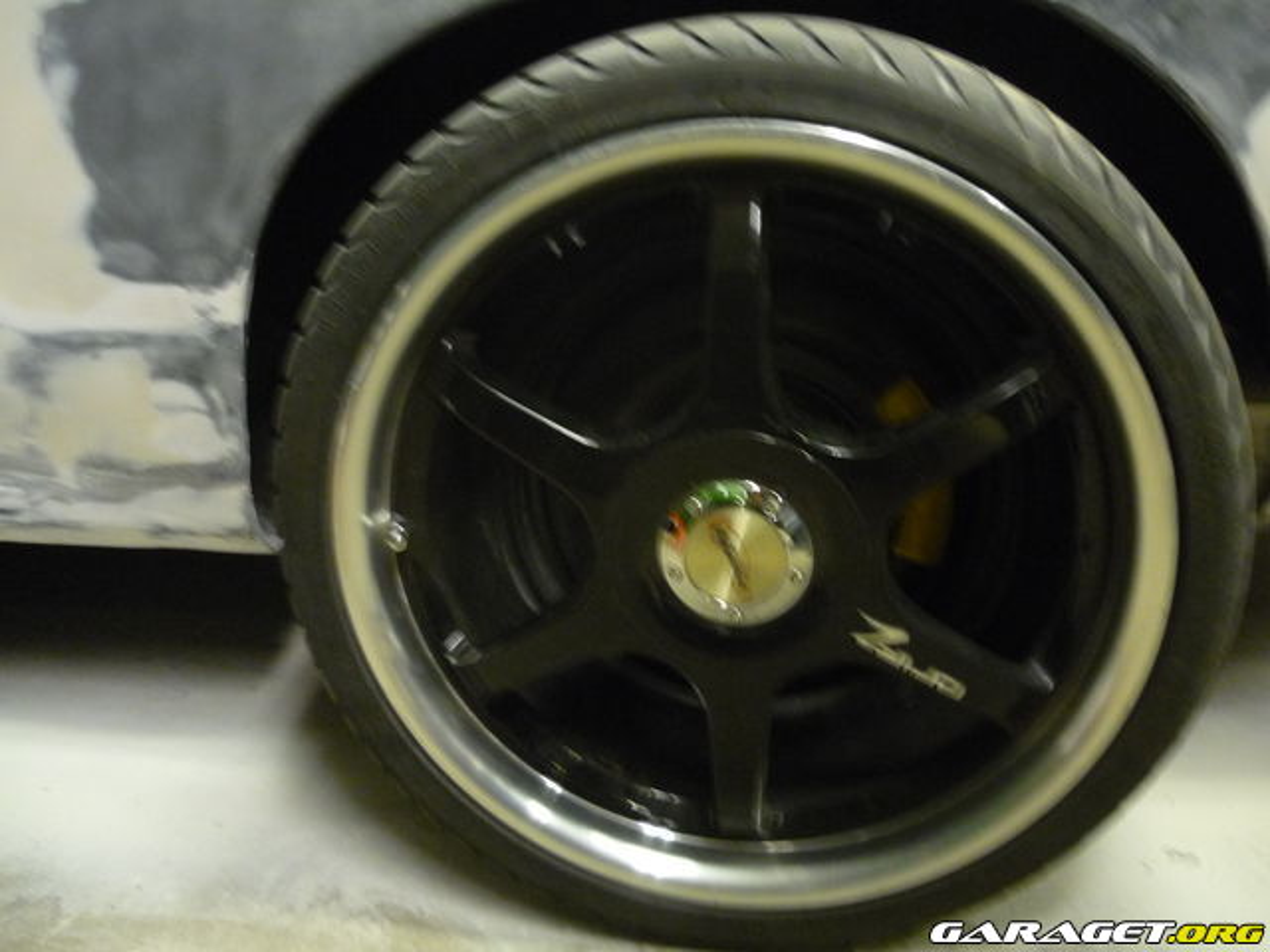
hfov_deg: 55.4
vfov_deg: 42.9
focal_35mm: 33
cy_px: 476
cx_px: 635
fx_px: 1211
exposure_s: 1/8
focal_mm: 5.5
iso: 400
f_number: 2.8
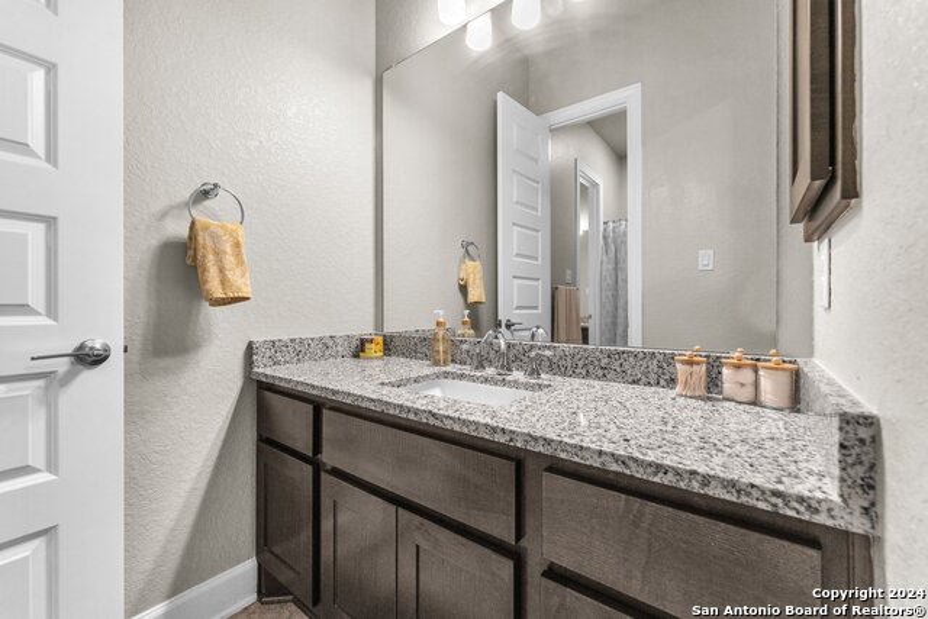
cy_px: 310
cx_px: 464
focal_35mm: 14
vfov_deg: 81.2
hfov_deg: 104.2
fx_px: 361
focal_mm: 14
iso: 1000
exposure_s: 1/80
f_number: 6.3
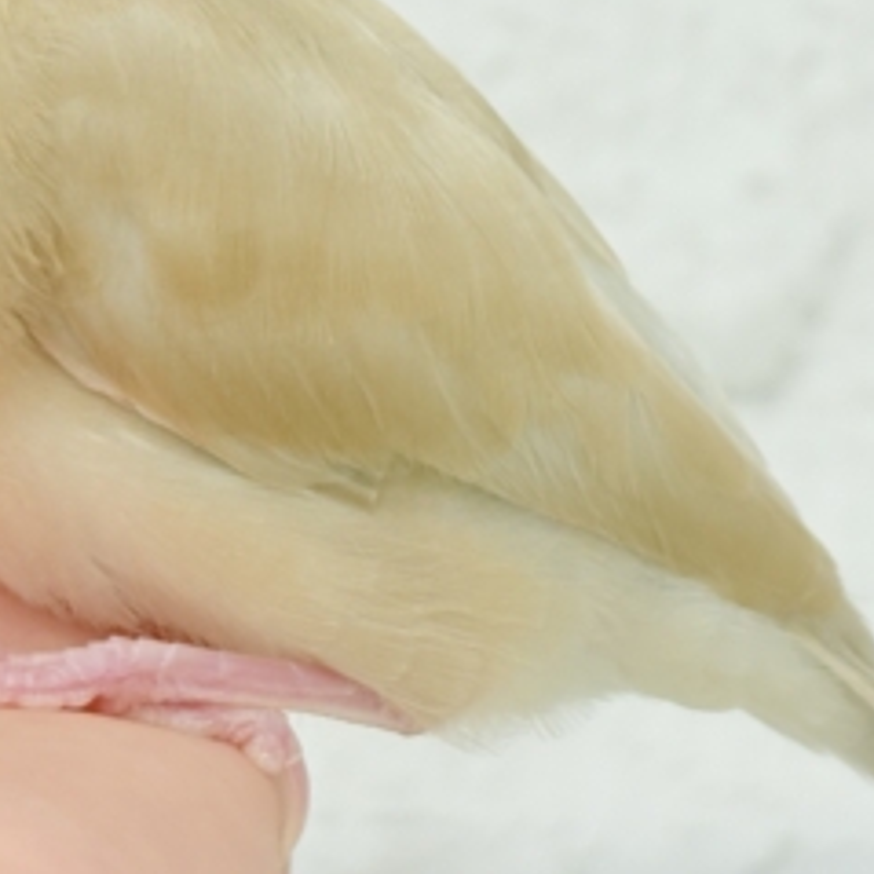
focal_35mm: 123
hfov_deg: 14.2
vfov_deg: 14.0
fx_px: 3514
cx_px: 552
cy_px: 44
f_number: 1.6
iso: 40
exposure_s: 1/50
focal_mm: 5.96
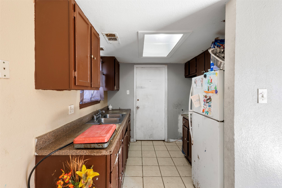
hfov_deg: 93.3
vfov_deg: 70.4
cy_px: 94
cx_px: 141
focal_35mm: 17
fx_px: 133
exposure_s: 8
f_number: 9
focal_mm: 17
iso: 250
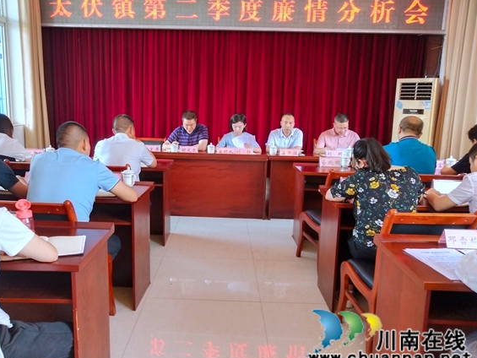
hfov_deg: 53.8
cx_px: 213
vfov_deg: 41.8
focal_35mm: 34
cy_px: 175
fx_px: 469
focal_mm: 3.95
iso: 143
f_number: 1.8
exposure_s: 1/50
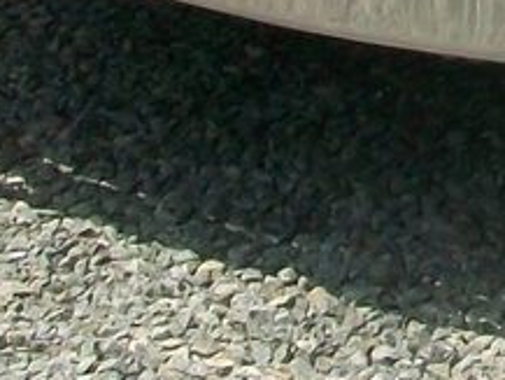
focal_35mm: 237
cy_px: -850
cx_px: 1000
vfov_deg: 5.8
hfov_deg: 8.0
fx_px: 3459
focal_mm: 5.7
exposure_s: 1/500
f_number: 5.5
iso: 80
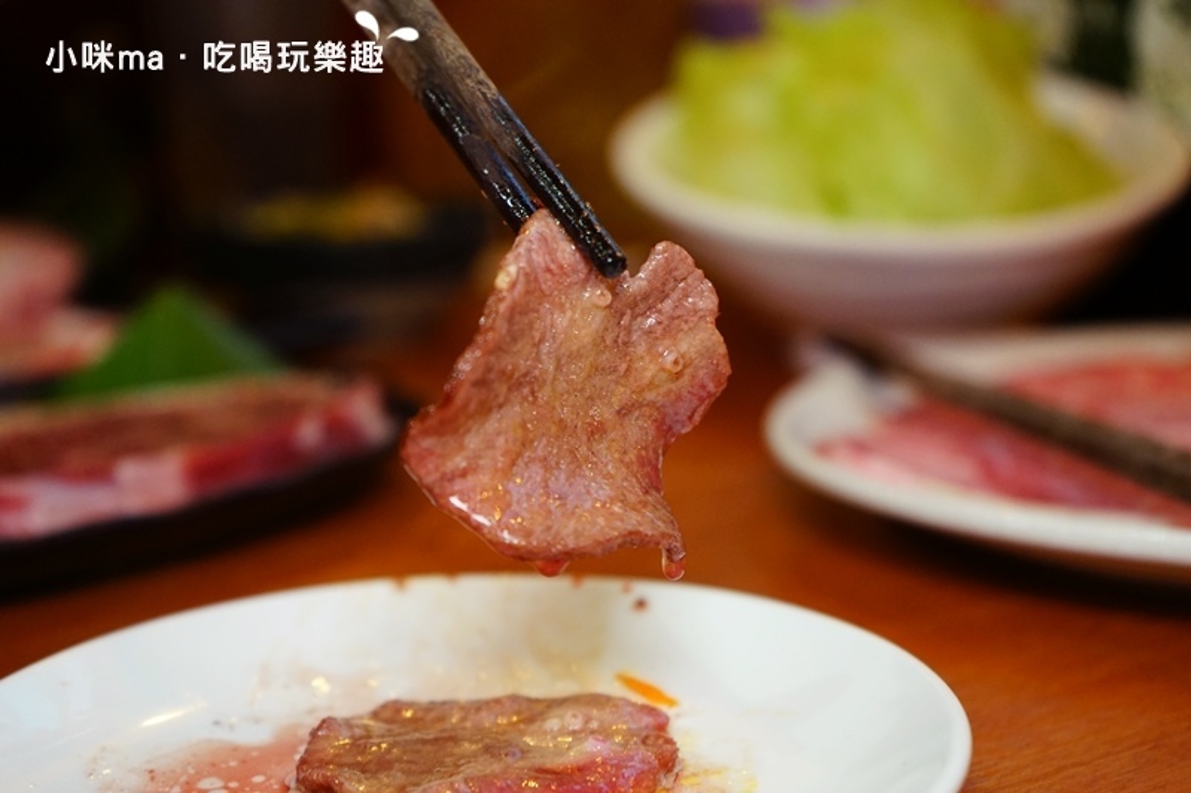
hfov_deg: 35.6
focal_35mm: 56
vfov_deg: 24.2
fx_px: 1852
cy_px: 396
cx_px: 596
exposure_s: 1/60
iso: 1600
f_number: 5
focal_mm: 56
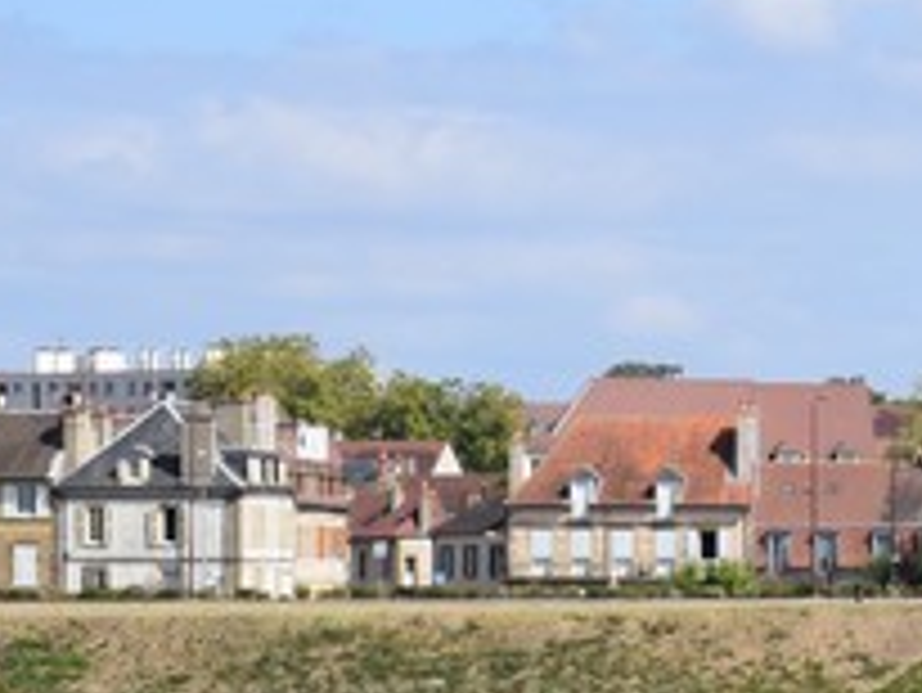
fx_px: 7196
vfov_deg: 5.5
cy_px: 560
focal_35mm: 270
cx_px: 1664
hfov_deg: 7.1
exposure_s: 1/400
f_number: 10
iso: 200
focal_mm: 48
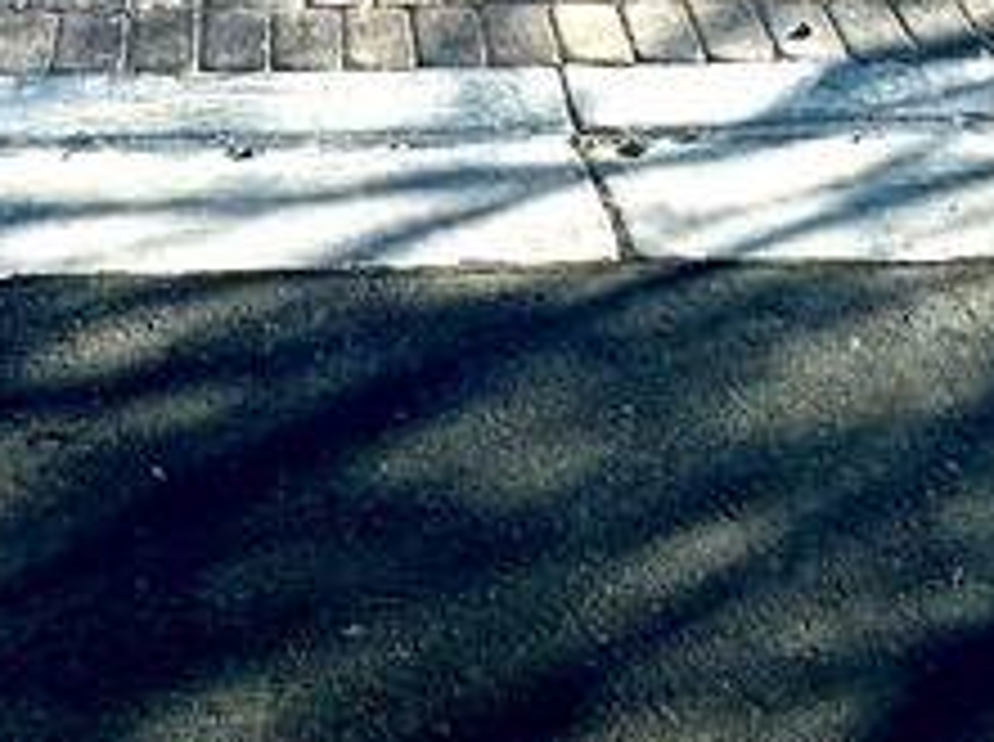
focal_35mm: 65
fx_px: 1863
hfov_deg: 29.6
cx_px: 315
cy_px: -845
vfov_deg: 16.0
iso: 40
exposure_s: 1/667
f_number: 2.2
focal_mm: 2.22
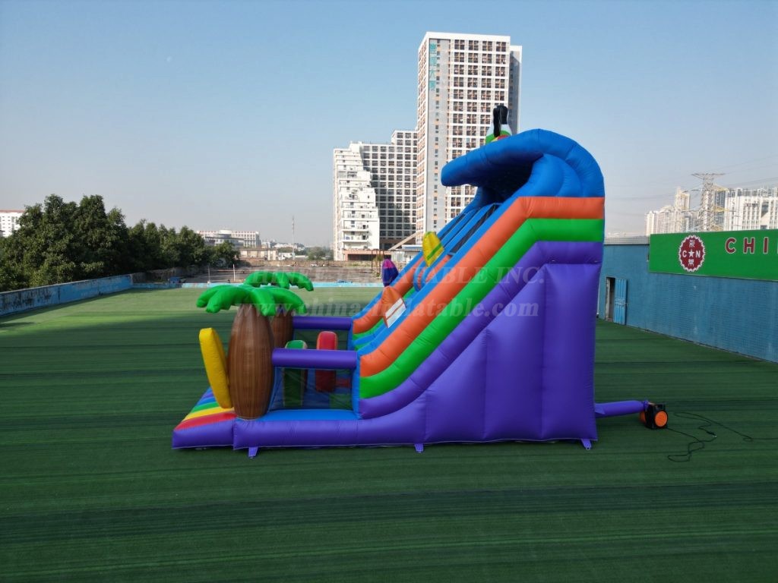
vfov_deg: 56.8
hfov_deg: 71.6
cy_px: 292
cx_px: 389
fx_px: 539
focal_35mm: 24
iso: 100
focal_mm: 6.72
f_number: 1.7
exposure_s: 1/2000
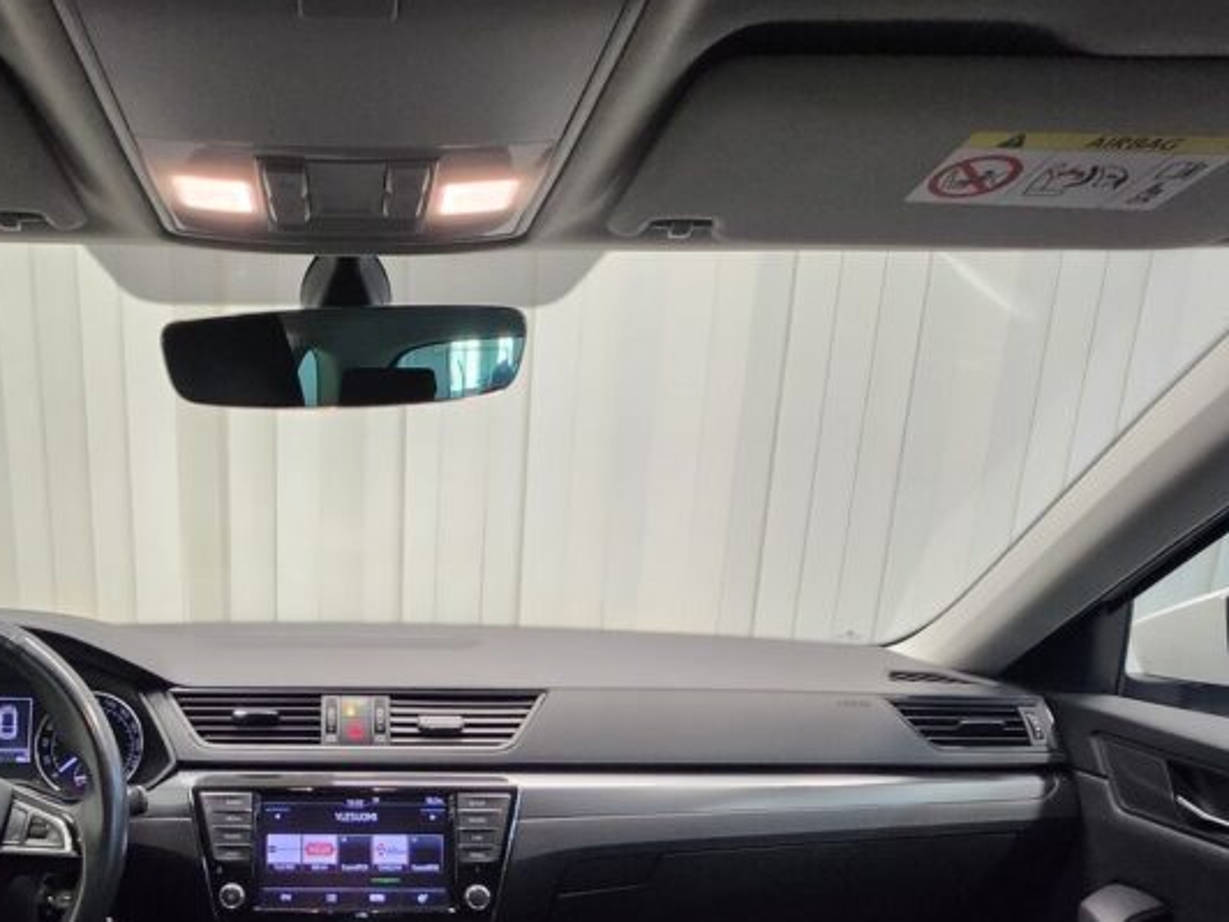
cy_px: 767
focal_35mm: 25
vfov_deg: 50.7
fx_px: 888
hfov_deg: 66.1
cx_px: 342
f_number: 2.2
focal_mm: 1.74
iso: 320
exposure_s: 1/50
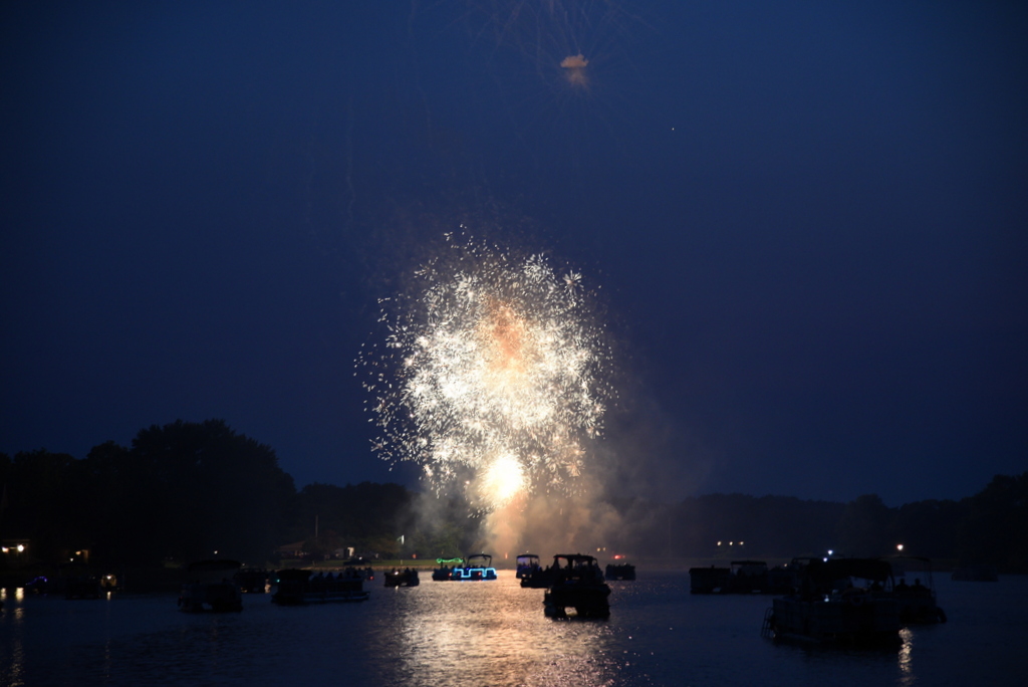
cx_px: 514
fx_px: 2428
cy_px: 344
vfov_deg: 16.1
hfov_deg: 23.9
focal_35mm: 85
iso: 1250
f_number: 4
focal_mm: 85
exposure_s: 1/10
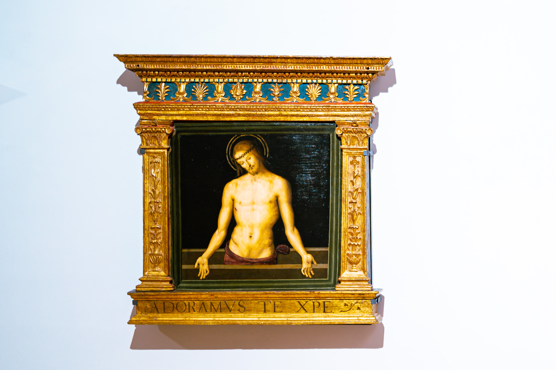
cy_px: 151
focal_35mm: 88
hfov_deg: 22.7
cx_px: 484
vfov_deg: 15.5
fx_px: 1358
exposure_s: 1/13
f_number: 2
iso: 450
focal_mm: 50
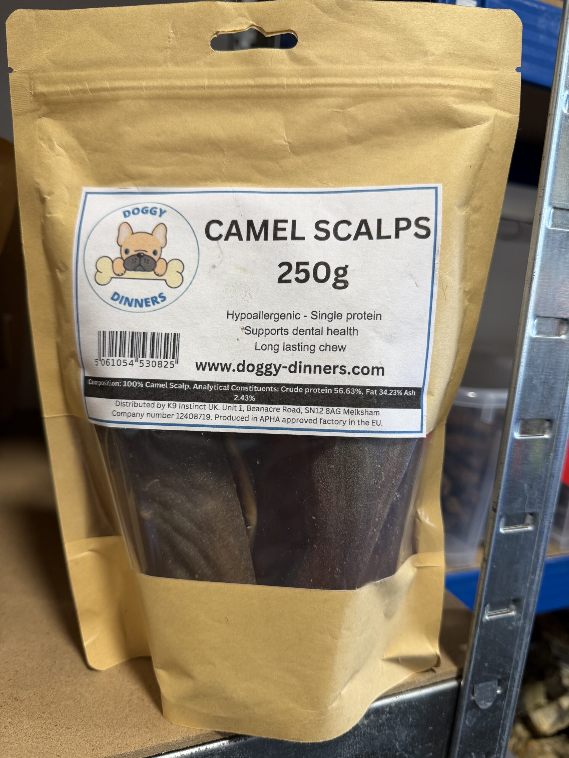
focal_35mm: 24
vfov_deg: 71.6
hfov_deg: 56.8
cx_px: 284
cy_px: 379
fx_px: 526
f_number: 1.78
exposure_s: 1/50
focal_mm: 6.76
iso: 125
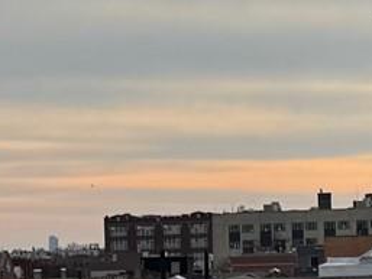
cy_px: 299
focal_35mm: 191
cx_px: -175
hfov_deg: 10.0
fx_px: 2054
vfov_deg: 7.7
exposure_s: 1/4950
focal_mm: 6.76
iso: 80
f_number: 1.78
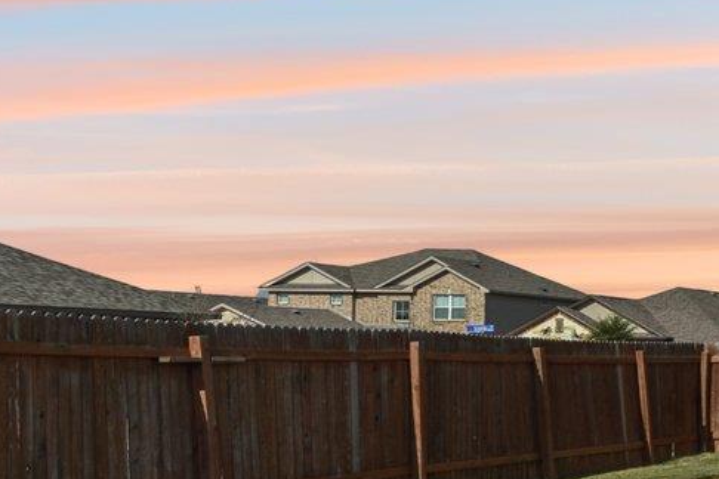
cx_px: 1315
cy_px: 334
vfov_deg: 22.9
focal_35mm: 59
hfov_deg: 21.3
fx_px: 1178
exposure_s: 1/400
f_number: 8
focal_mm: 14
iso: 100
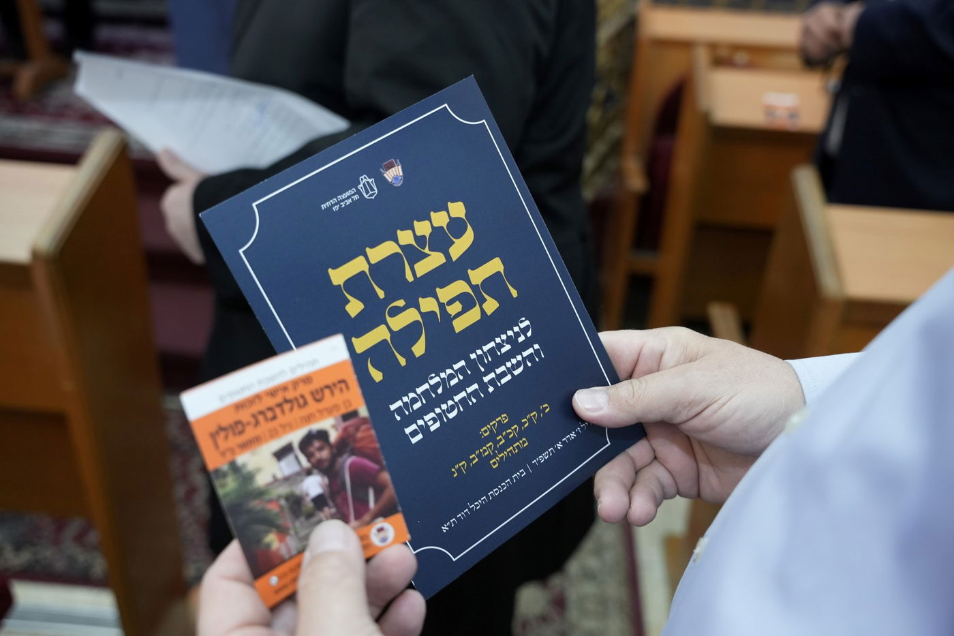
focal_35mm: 34
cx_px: 477
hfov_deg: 56.2
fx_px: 893
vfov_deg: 39.2
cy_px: 318
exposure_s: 1/200
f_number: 4
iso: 1600
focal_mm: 33.7
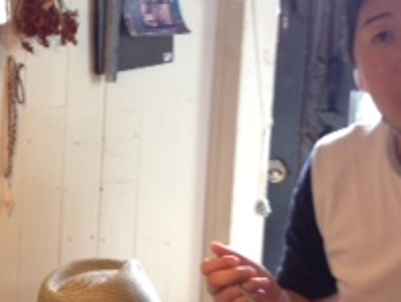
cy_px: 203
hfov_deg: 16.7
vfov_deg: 13.1
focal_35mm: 113
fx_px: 1311
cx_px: -73
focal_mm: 4.28
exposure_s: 1/20
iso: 80
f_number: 2.4
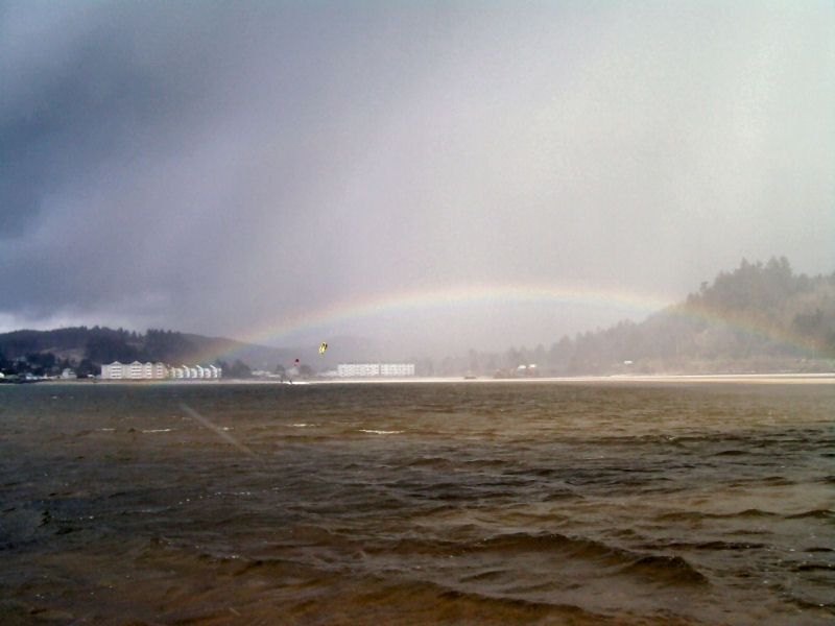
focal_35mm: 36
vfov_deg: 39.7
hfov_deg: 51.4
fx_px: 868
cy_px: 313
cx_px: 418
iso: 80
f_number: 4.8
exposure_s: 1/452
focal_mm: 6
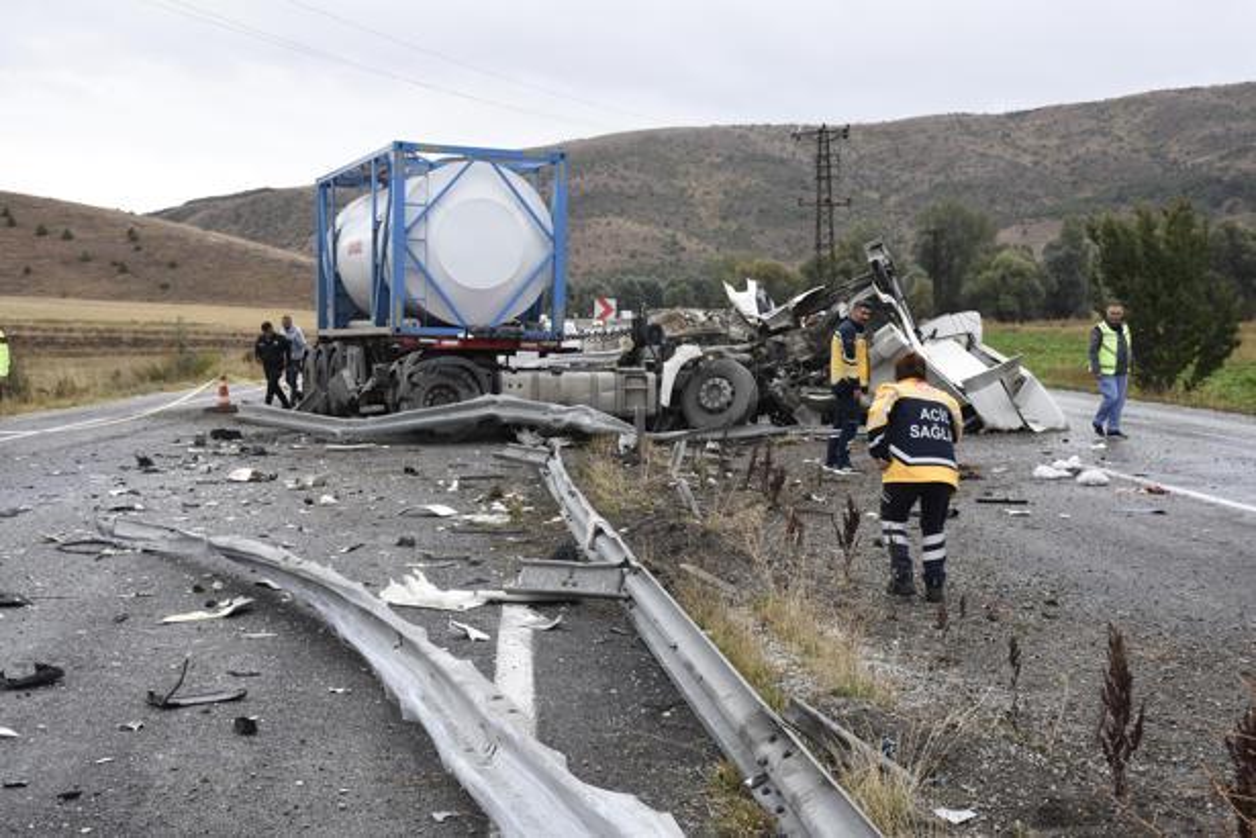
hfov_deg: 37.9
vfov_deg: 25.8
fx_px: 1832
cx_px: 628
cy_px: 419
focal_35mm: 52
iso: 200
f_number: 7.1
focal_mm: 35
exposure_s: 1/200
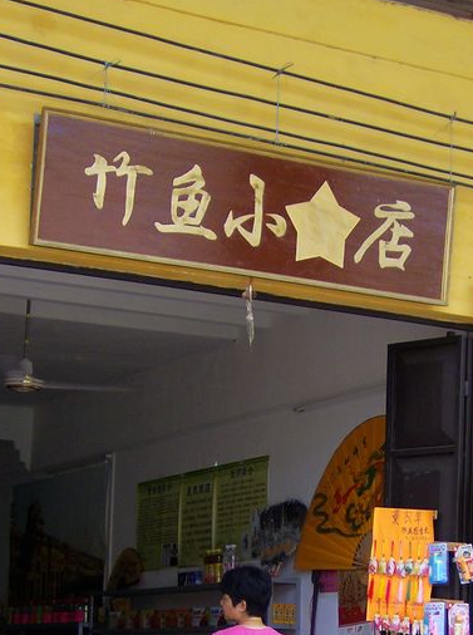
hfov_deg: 15.8
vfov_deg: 20.8
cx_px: 343
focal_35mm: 93
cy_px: 543
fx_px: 1702
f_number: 3.1
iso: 100
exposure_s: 1/147
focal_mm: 7.7
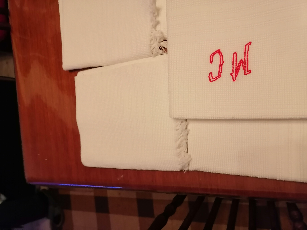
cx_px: 154
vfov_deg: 51.4
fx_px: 239
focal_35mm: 27
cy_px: 115
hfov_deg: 65.3
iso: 320
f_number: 1.8
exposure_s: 1/25
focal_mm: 5.3
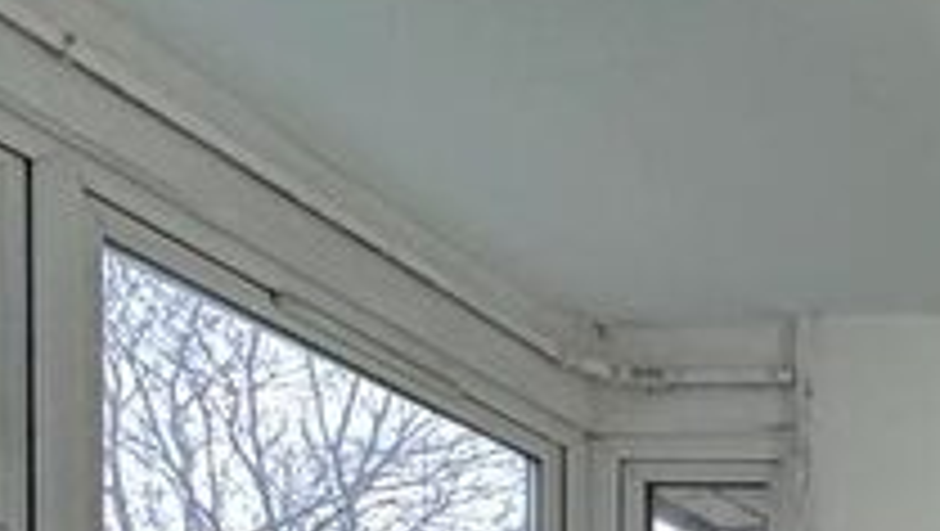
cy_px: 970
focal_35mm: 51
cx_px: 1489
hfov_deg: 26.2
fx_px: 1272
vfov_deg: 18.3
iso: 640
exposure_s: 1/60
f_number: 2.2
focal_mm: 2.22
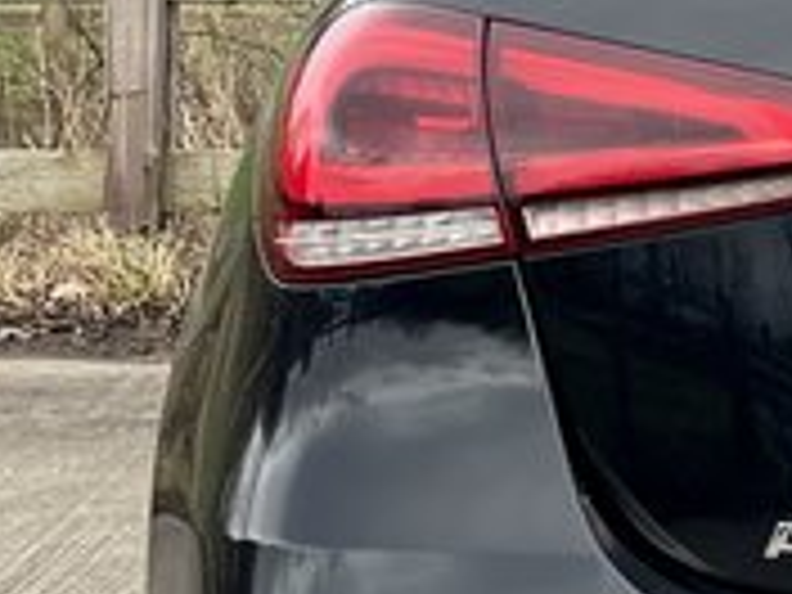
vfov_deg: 6.3
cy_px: 158
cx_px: 1354
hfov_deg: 8.1
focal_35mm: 237
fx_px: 5422
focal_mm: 6
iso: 25
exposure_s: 1/157
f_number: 2
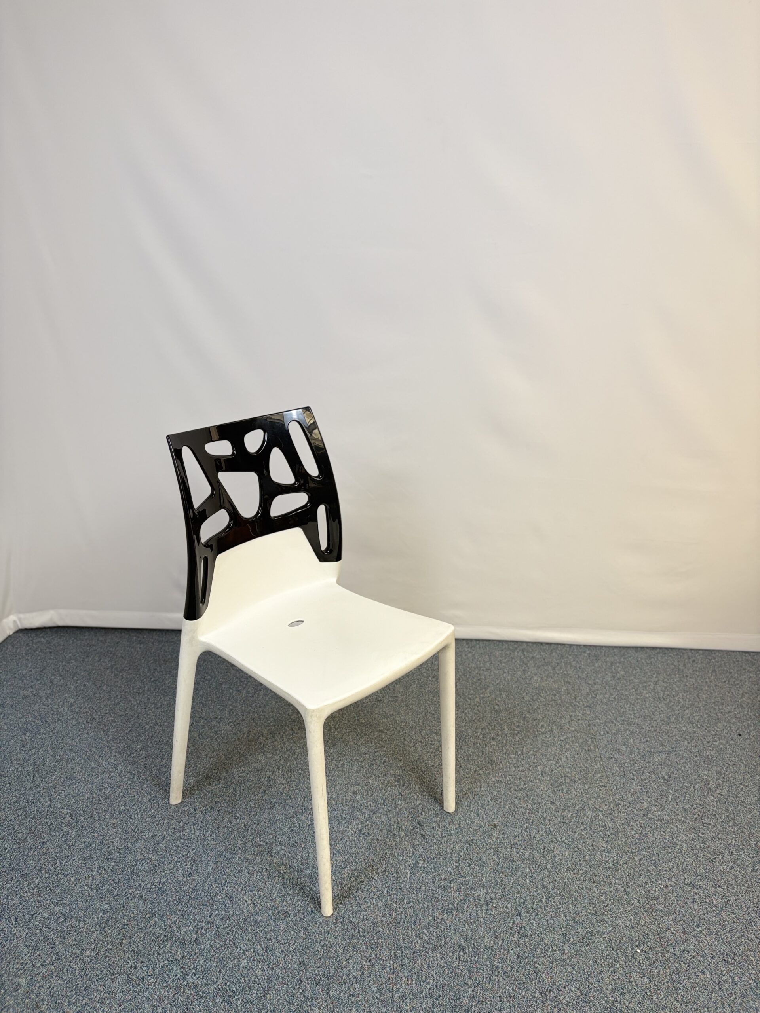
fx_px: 761
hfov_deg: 53.1
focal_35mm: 26
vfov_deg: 67.3
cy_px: 506
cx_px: 380
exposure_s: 1/122
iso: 80
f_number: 1.6
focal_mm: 5.96
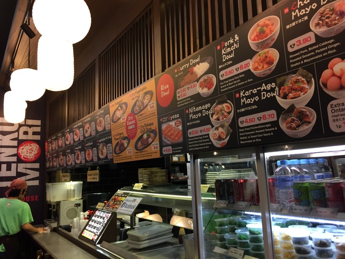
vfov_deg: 48.2
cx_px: 172
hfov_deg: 61.7
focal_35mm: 29
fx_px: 289
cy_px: 130
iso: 80
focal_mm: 4.15
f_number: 2.2
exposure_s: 1/30
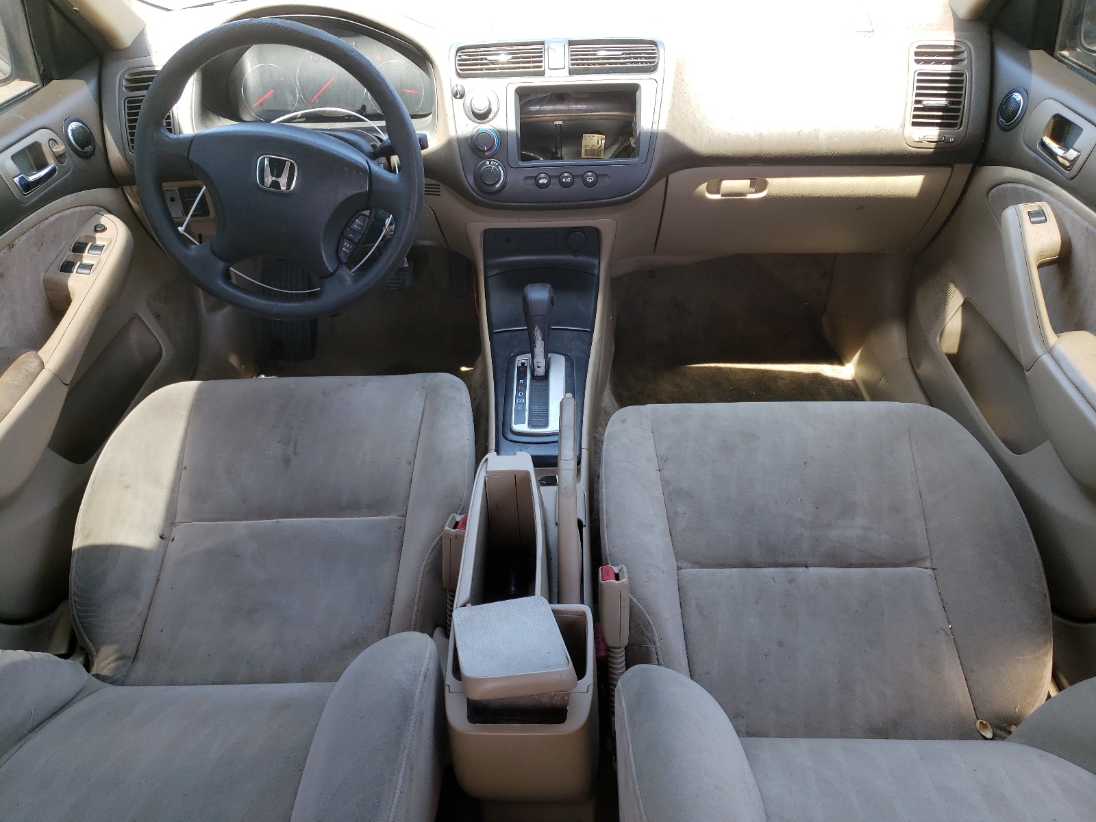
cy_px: 411
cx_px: 548
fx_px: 823
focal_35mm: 26
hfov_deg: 67.3
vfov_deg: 53.1
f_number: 1.5
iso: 50
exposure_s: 1/143
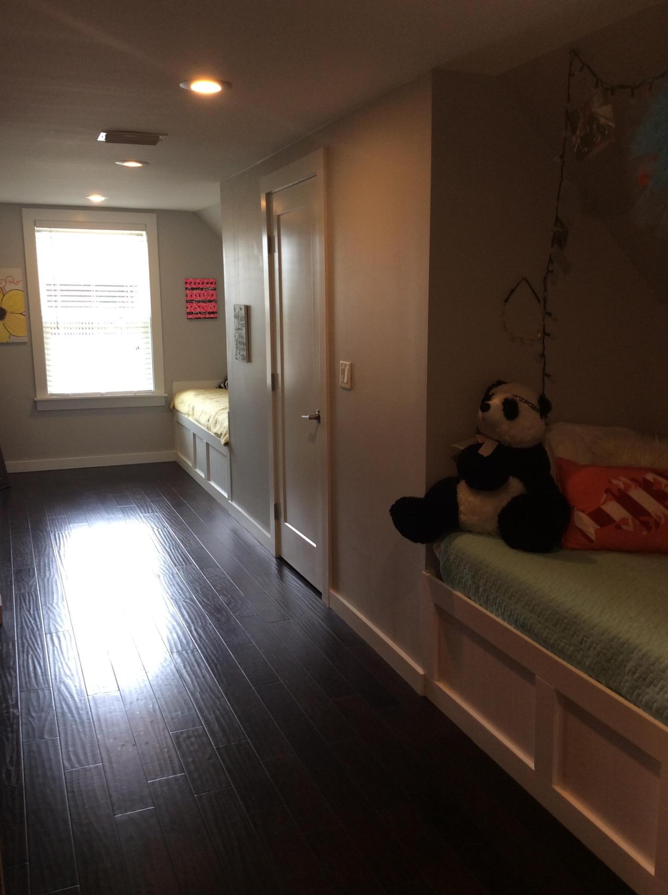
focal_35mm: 32
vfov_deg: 56.9
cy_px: 448
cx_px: 334
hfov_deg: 44.0
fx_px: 826
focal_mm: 3.3
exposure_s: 1/24
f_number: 2.4
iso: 32
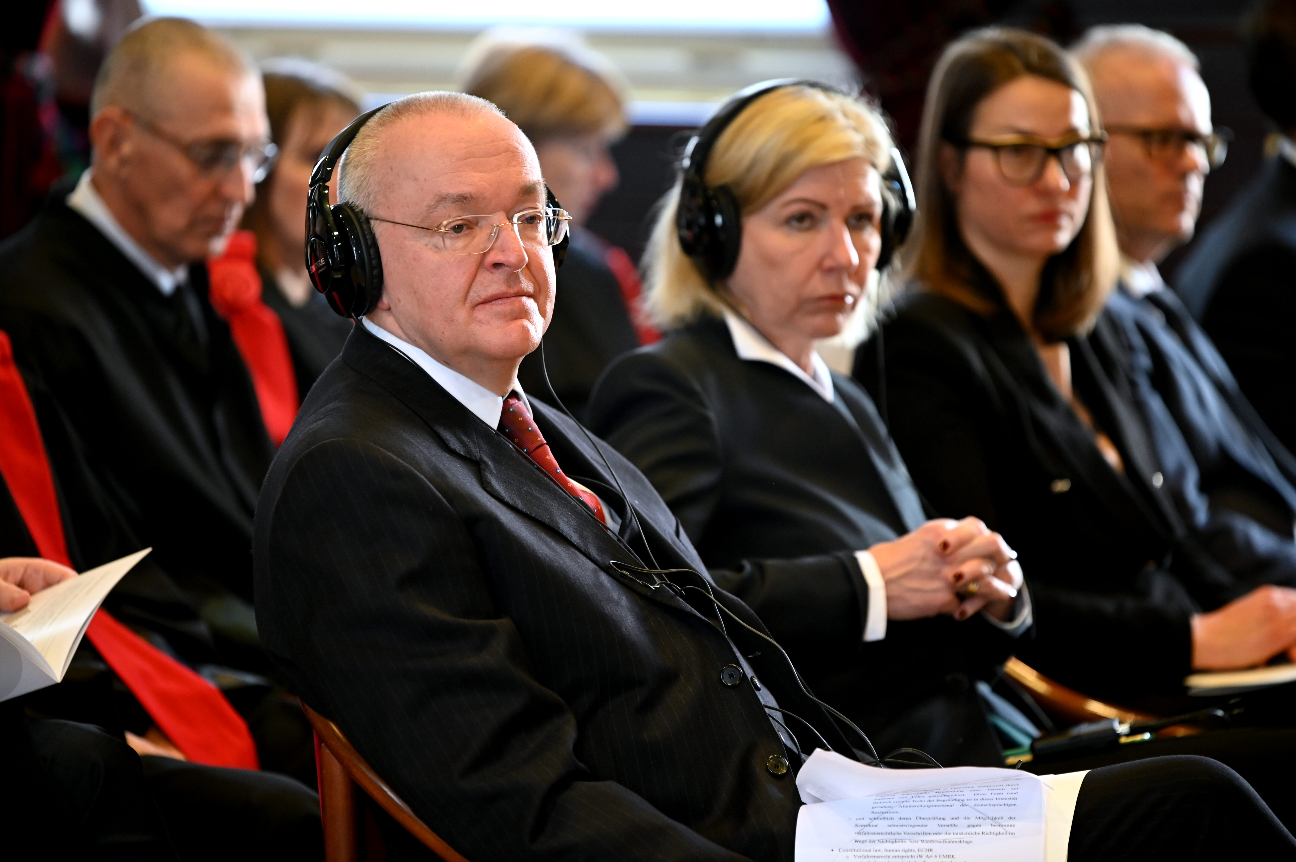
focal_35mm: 200
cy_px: 431
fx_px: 7195
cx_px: 648
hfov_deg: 10.3
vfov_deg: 6.9
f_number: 3.2
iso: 2500
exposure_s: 1/160
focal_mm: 200
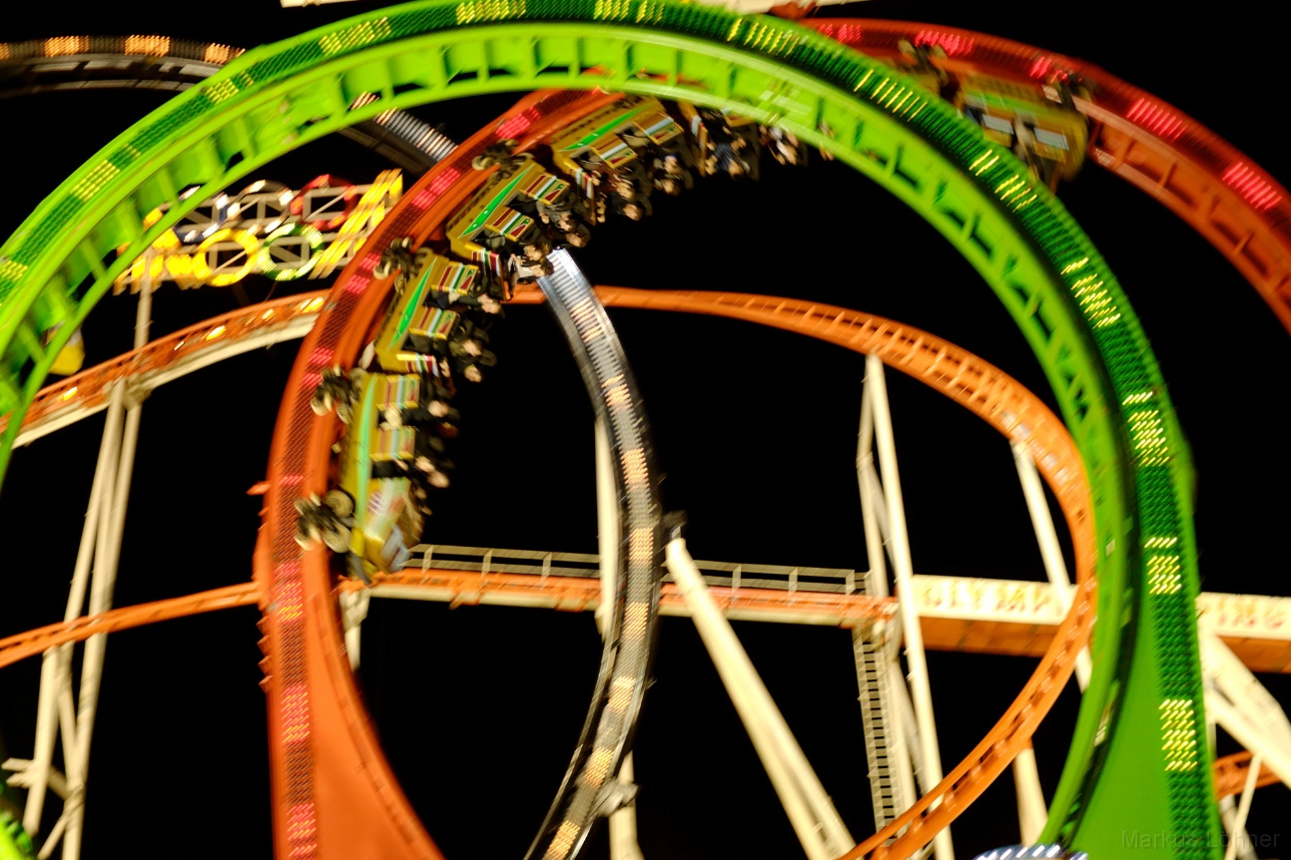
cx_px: 642
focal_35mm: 46
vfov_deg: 29.2
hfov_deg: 42.7
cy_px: 433
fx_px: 1649
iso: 360
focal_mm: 30
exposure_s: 1/60
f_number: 2
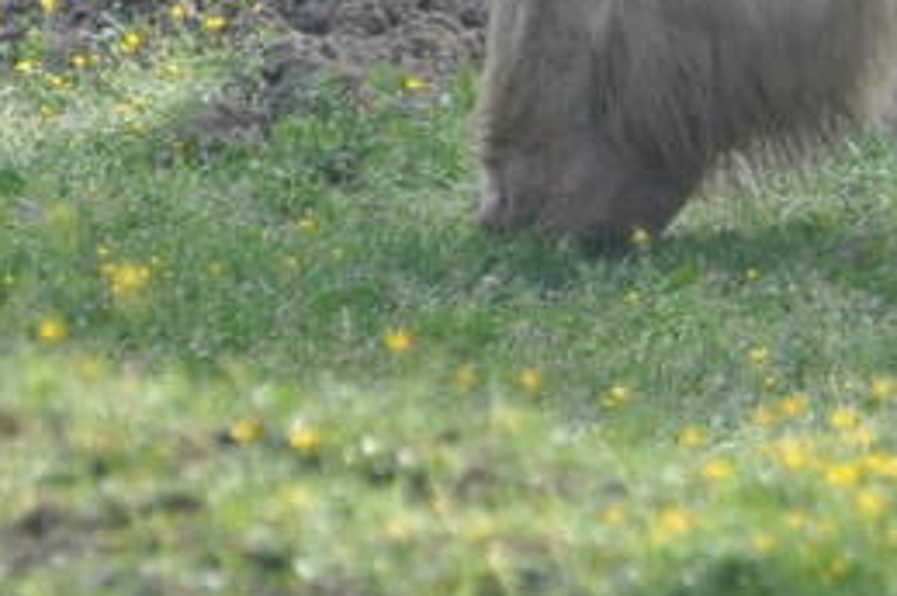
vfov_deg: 0.5
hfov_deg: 0.7
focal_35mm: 2783
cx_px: 1981
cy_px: -483
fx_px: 69255
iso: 800
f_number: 5.6
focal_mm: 300
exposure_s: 1/1000
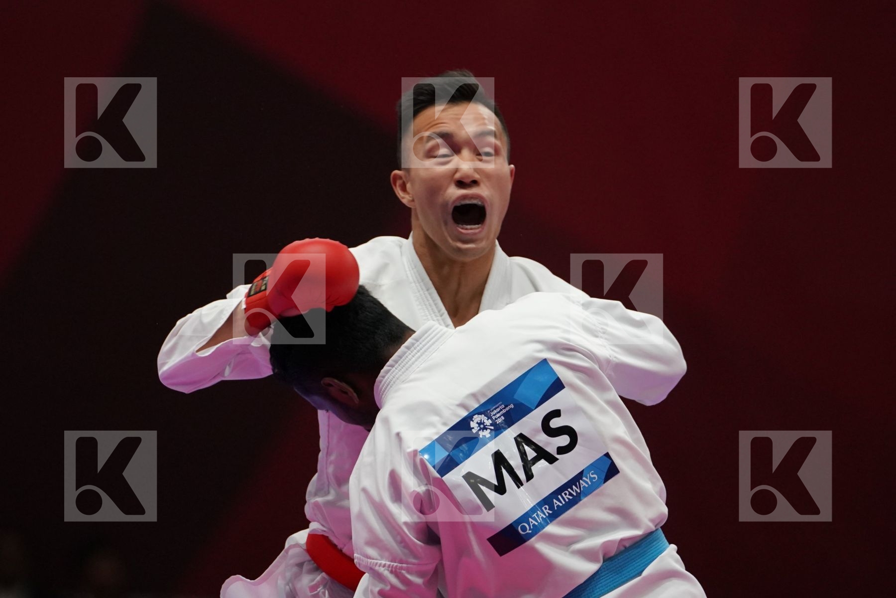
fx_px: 9283
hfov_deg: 5.5
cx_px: 448
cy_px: 299
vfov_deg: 3.7
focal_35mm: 373
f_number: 4
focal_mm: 249
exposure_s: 1/1000
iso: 2500
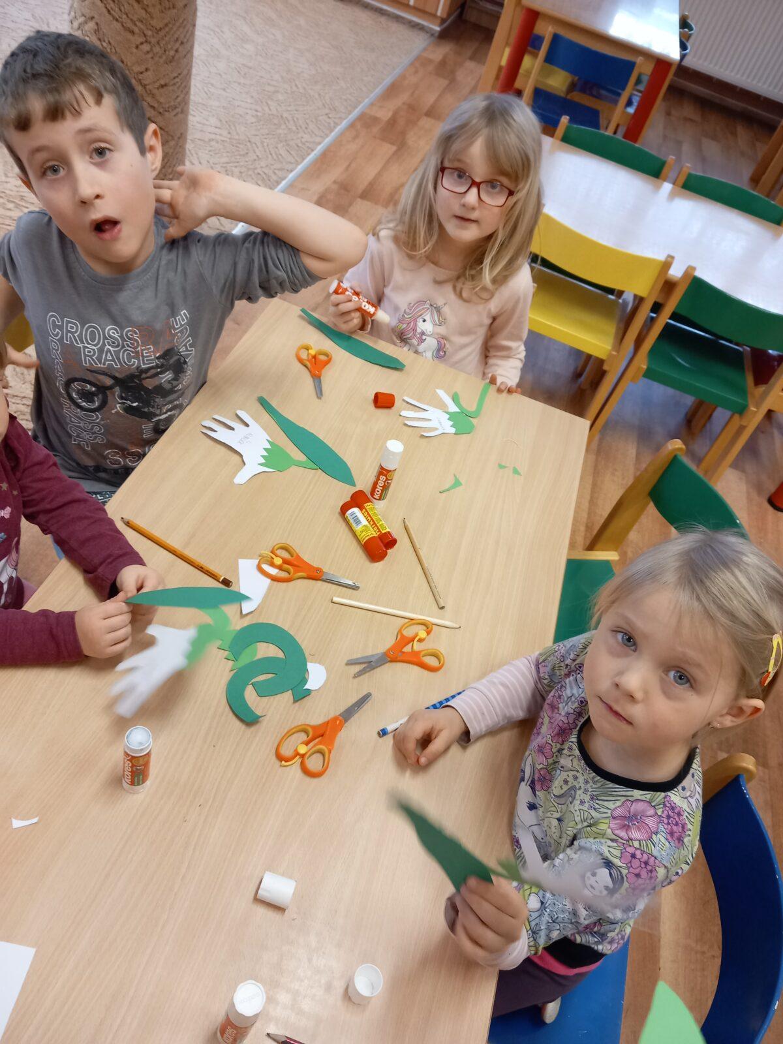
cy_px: 522
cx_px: 392
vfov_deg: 65.3
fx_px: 814
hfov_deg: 51.4
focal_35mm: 27
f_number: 1.8
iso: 200
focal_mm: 4
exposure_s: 1/50
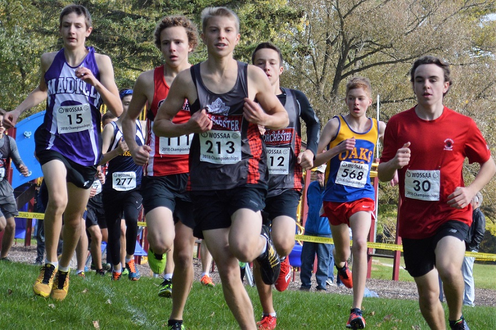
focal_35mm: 82
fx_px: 1136
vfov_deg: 16.5
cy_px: 165
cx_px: 248
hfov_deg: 24.6
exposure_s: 1/640
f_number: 5.6
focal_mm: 55
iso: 400
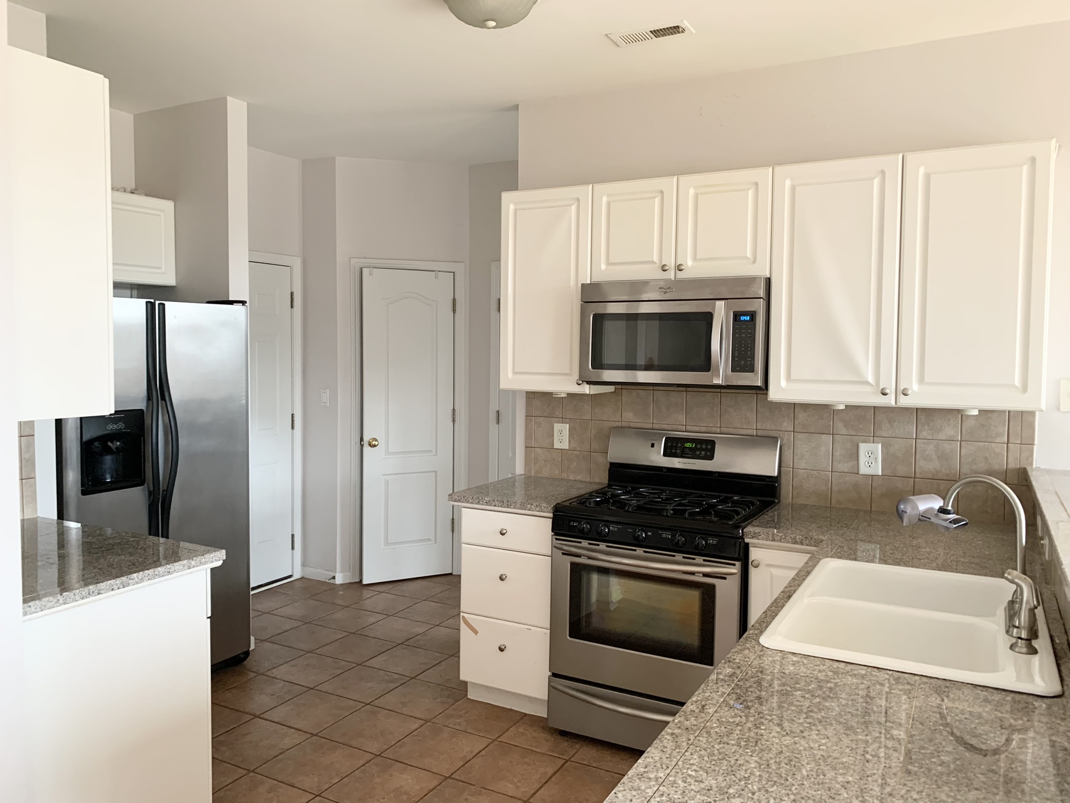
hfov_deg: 67.3
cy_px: 402
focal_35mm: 26
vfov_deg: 53.1
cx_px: 535
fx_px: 804
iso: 320
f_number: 1.8
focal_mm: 4.25
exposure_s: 1/60
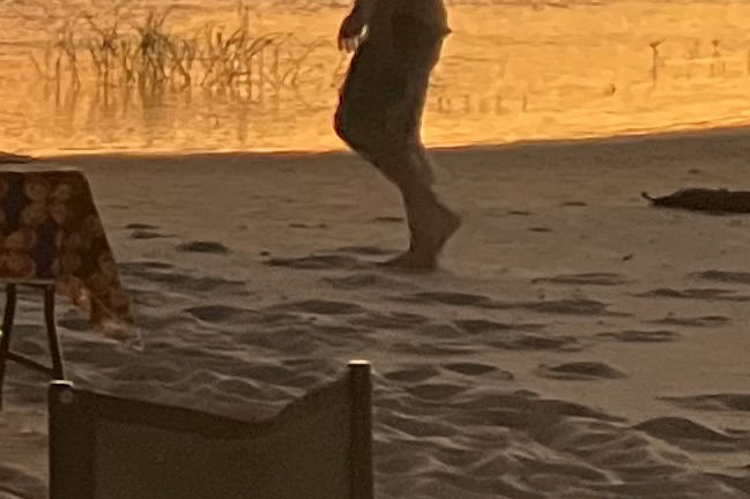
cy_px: 8
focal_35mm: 181
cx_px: -851
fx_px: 3769
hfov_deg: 10.3
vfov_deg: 7.5
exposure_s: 1/40
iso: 400
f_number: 1.8
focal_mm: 3.99
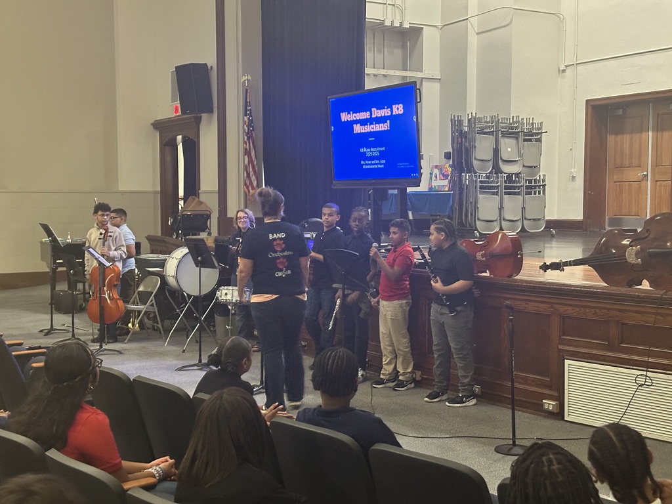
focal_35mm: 48
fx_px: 932
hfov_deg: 39.7
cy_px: 252
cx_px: 336
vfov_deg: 30.3
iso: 640
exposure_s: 1/24
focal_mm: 6.86
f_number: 1.78
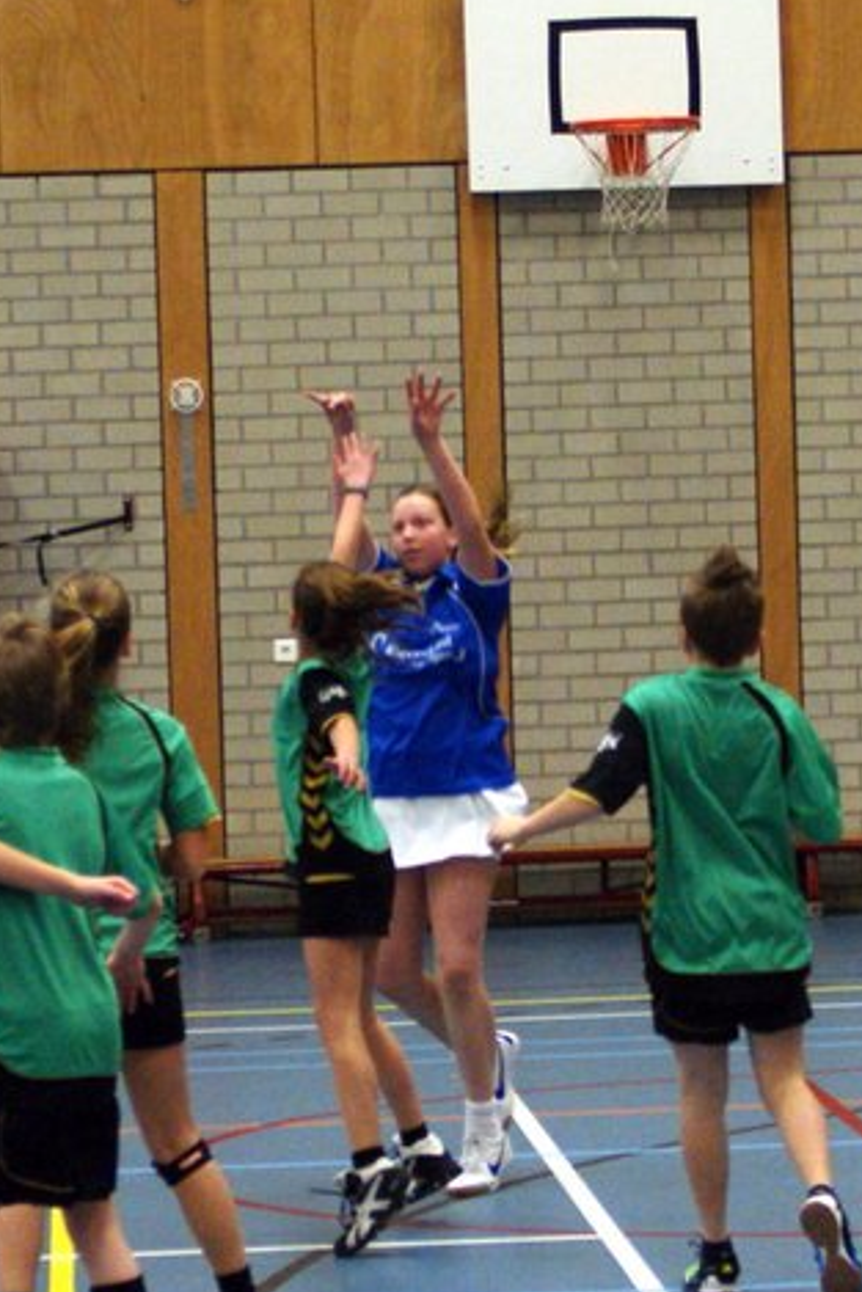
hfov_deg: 10.2
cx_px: 576
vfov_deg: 15.3
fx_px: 4819
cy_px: 629
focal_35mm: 134
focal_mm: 35
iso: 800
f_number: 2.8
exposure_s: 1/160
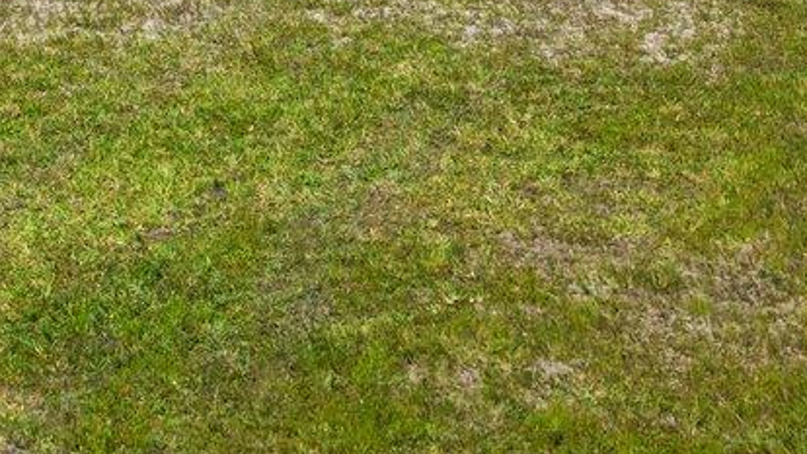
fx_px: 2440
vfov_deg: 9.5
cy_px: -602
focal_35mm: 114
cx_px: 109
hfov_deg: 18.5
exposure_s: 1/1600
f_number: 2.8
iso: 100
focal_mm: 8.38
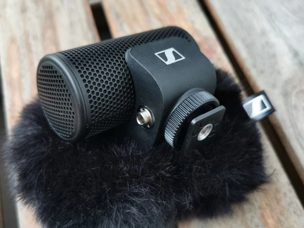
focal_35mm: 41
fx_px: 360
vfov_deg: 35.1
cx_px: 152
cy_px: 114
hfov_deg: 45.8
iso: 125
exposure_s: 1/50
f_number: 1.6
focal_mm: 5.56
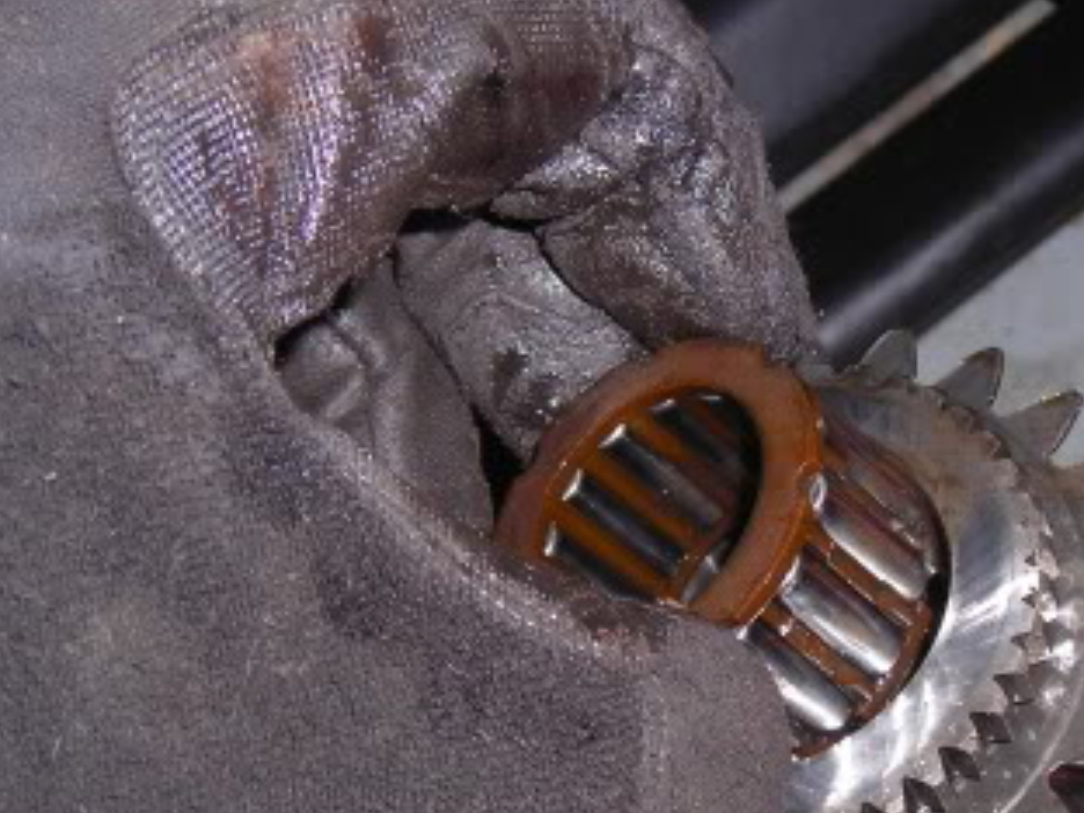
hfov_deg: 23.1
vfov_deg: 17.5
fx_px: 2630
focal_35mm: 84
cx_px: 764
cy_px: 545
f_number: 3.3
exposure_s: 1/60.1
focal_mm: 6.8
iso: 50
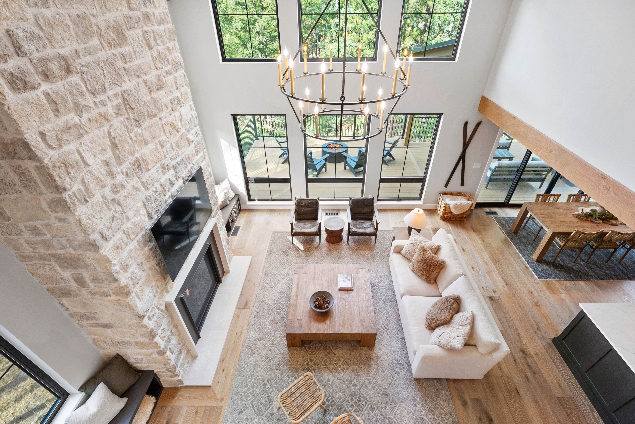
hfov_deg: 96.7
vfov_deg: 73.8
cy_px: 212
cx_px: 318
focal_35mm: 16
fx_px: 282
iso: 640
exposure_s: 1/8
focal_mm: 16
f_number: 10
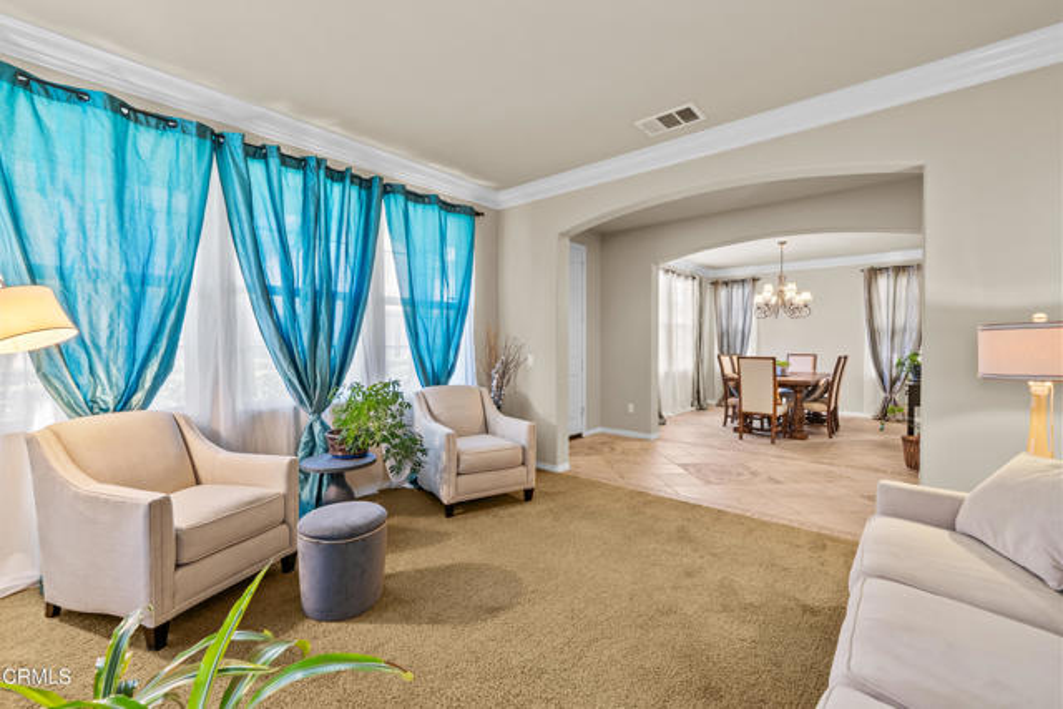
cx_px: 532
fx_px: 443
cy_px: 354
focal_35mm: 15
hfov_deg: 100.4
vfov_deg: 77.4
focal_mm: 15
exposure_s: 1/2
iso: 250
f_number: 9
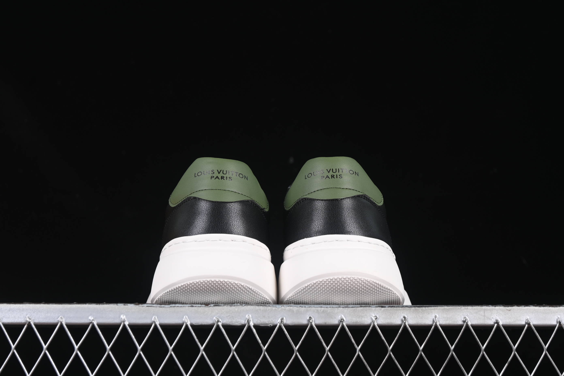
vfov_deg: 18.2
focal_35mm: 75
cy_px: 188
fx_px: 1175
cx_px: 282
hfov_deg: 27.0
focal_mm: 50
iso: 160
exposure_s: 1/60
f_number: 6.3
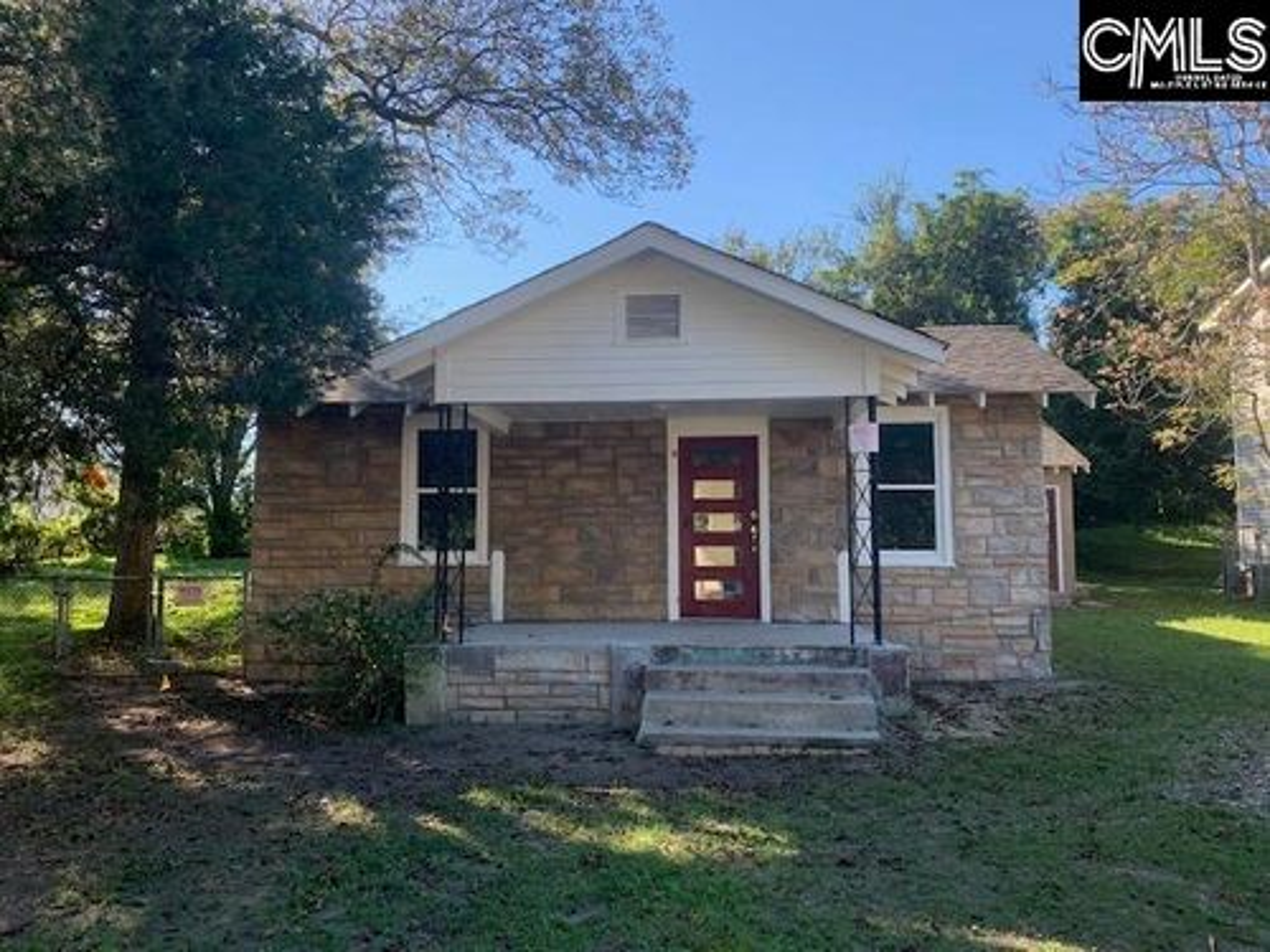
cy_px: 476
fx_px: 954
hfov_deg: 67.3
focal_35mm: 26
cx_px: 635
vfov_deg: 53.1
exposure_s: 1/355
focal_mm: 4.25
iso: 25
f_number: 1.8
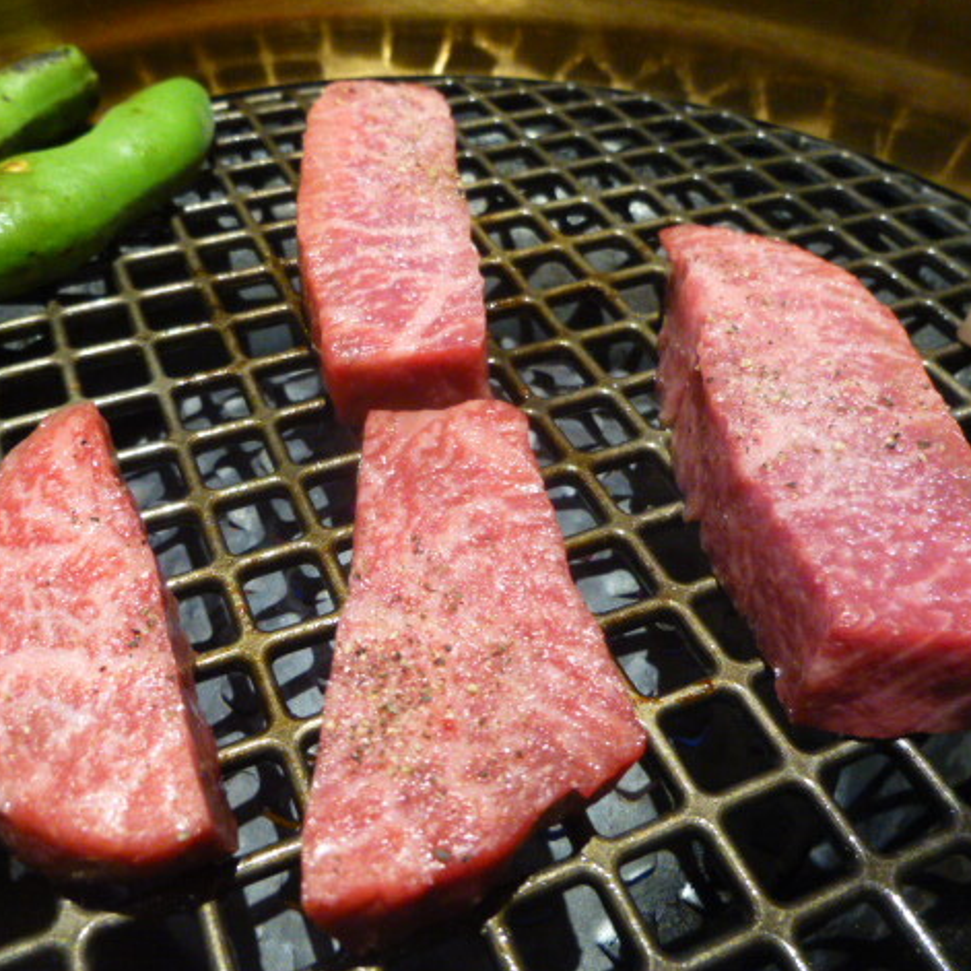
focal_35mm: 30
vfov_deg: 54.0
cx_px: 416
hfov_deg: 53.8
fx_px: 952
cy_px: 482
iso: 800
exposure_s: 1/30
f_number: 3.1
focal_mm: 4.5
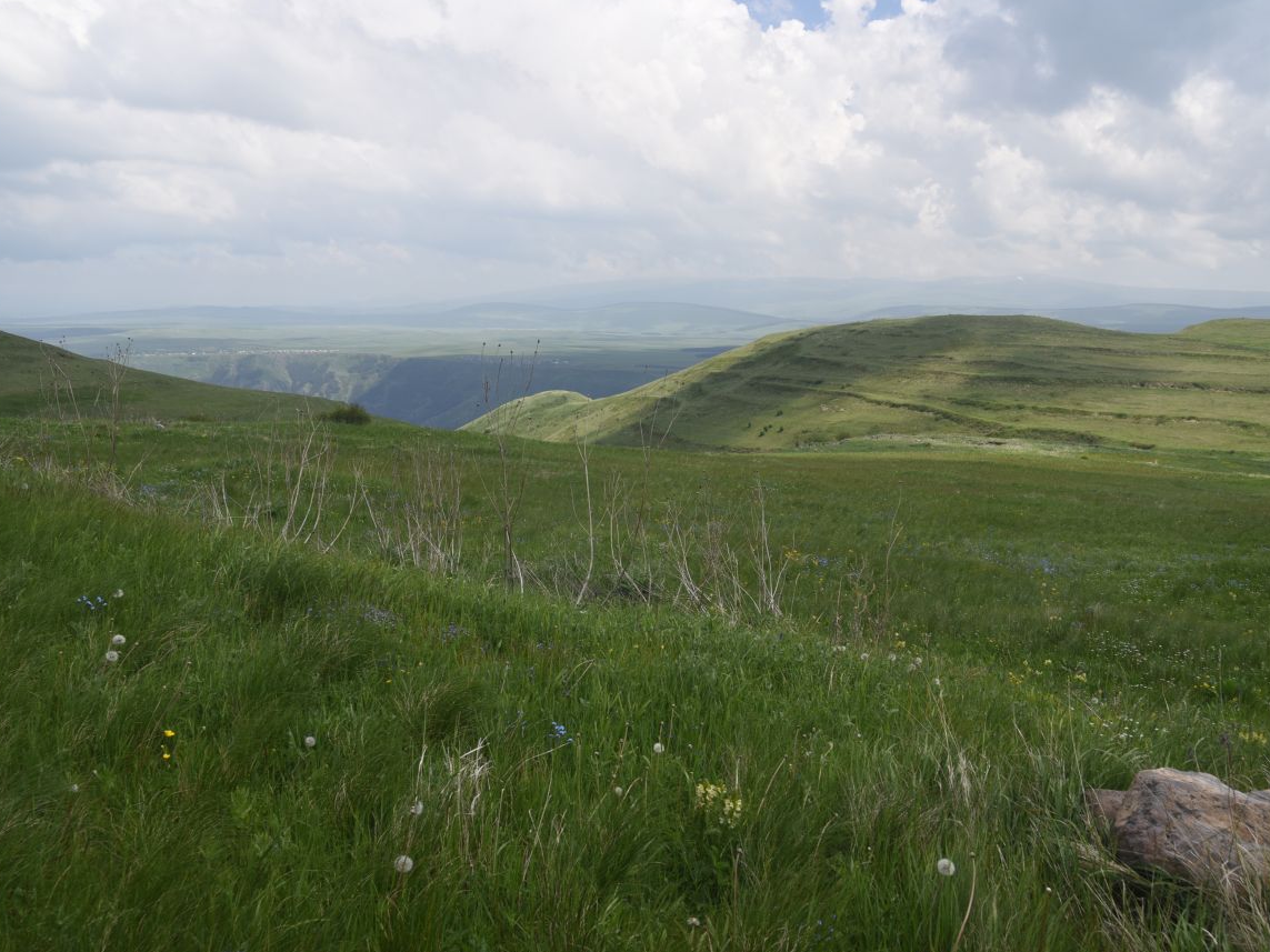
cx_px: 652
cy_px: 473
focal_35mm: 35
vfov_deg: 40.7
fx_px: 1284
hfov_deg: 52.6
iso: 100
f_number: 10
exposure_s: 1/160
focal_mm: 32
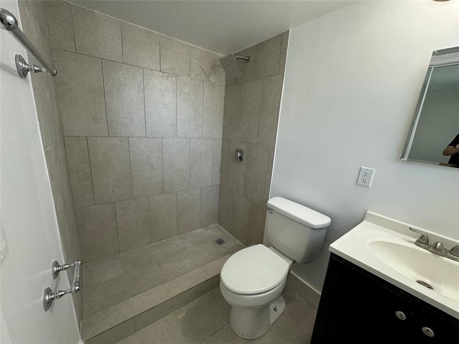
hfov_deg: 102.1
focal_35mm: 14
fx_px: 186
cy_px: 172
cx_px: 230
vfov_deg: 85.7
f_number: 2.2
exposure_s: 1/120
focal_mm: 2.22
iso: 200
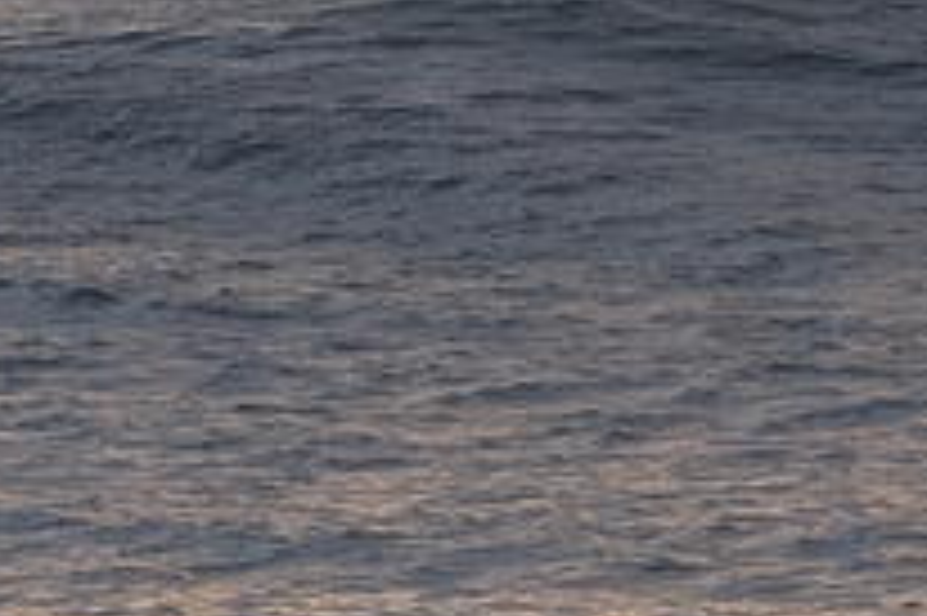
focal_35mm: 2243
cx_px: -842
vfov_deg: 0.6
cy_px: -16
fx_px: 57710
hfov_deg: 0.9
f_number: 6.4
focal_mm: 192.9
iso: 160
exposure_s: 1/170
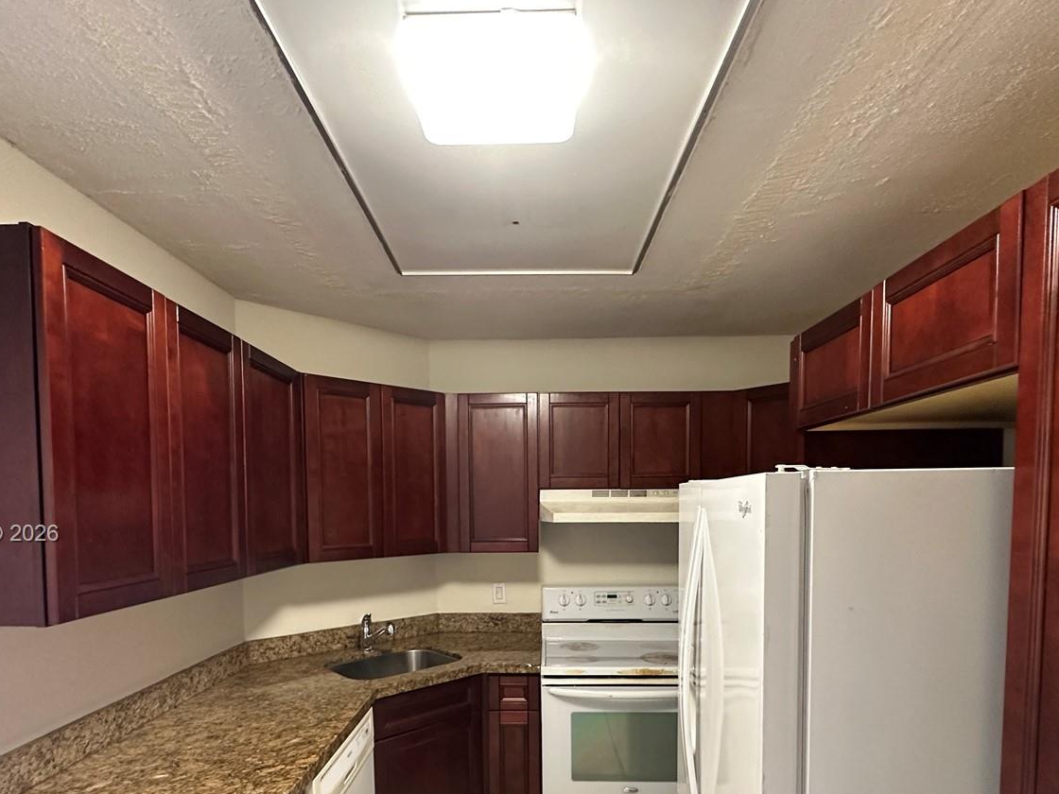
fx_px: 612
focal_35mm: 20
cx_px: 521
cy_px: 535
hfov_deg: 81.7
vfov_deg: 64.1
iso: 400
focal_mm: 2.22
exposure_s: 1/60
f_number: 2.2
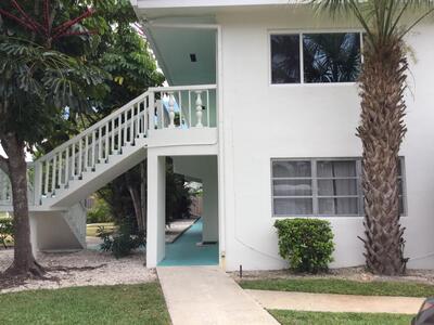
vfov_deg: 45.4
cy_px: 162
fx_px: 389
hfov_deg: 58.4
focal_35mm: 31
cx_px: 217
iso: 25
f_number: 2.4
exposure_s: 1/374
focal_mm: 3.3
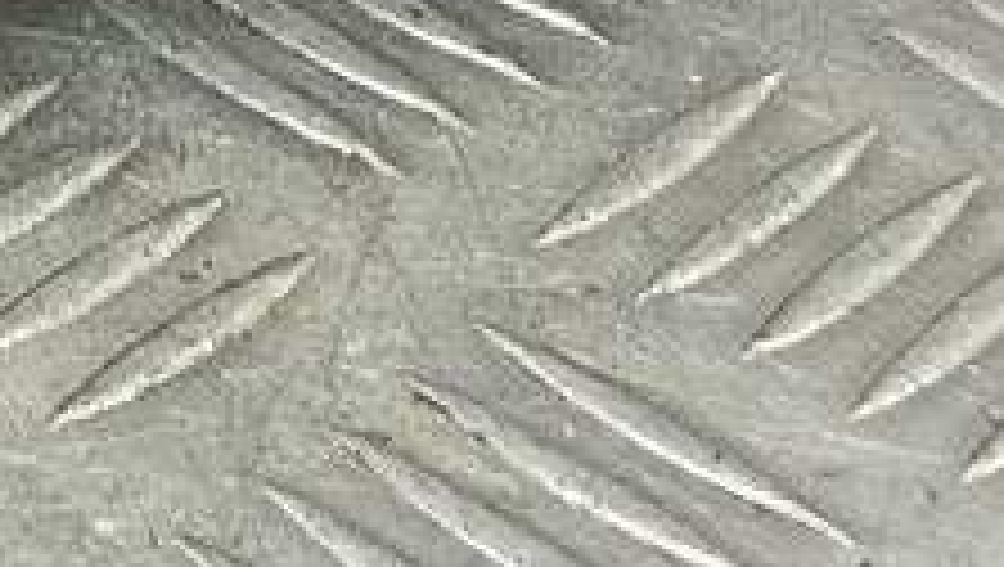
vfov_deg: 10.0
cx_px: -684
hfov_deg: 16.3
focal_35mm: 115
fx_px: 3065
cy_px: -428
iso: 160
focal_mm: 4.11
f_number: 1.6
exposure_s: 1/50
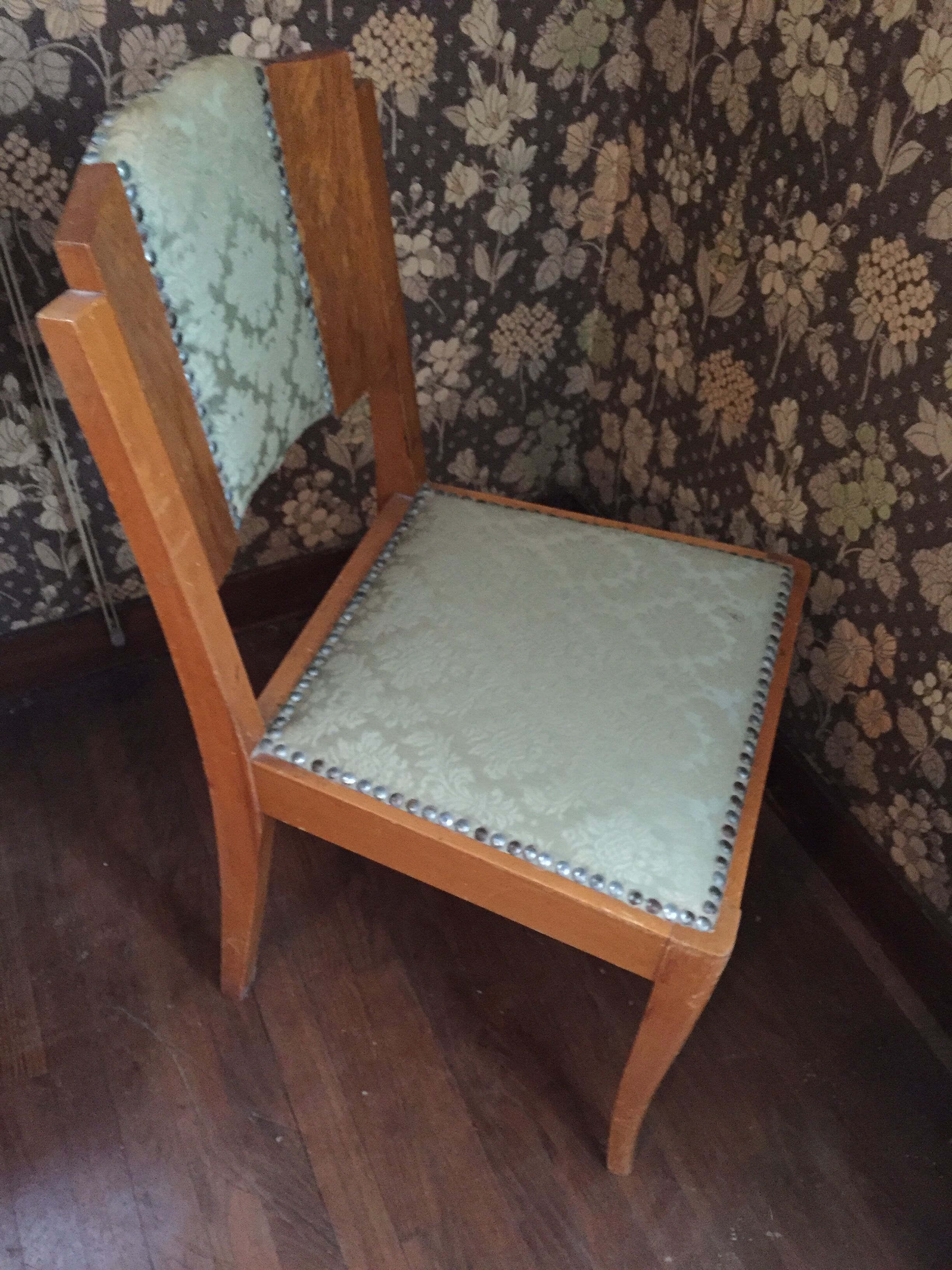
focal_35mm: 29
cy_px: 635
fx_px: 1063
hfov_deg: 48.2
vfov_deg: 61.7
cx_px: 476
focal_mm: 4.15
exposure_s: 1/17
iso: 500
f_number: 2.2
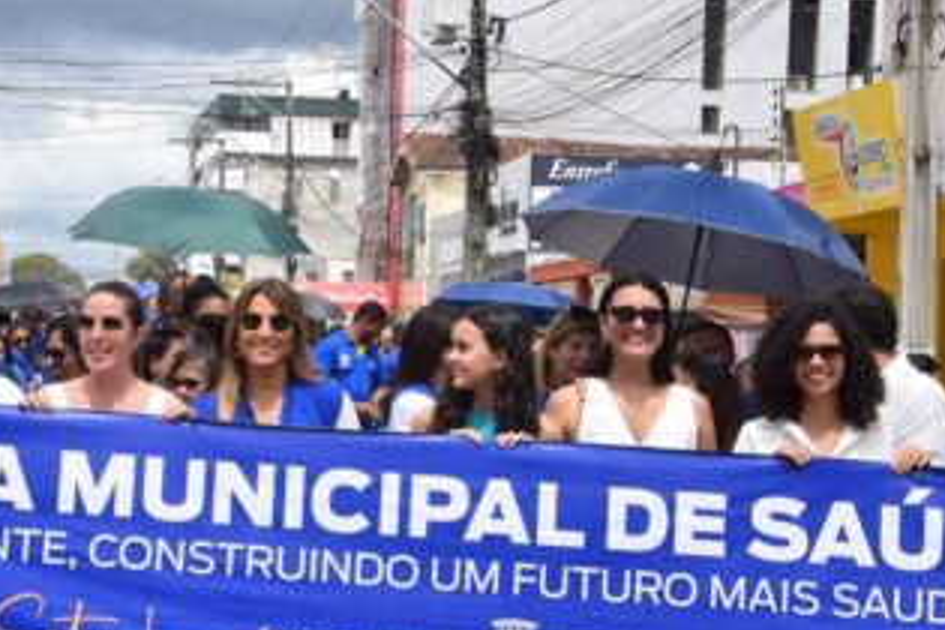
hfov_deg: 19.2
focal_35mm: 106
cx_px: 243
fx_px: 2782
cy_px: 352
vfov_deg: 12.9
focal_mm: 30
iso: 200
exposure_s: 1/400
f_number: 10
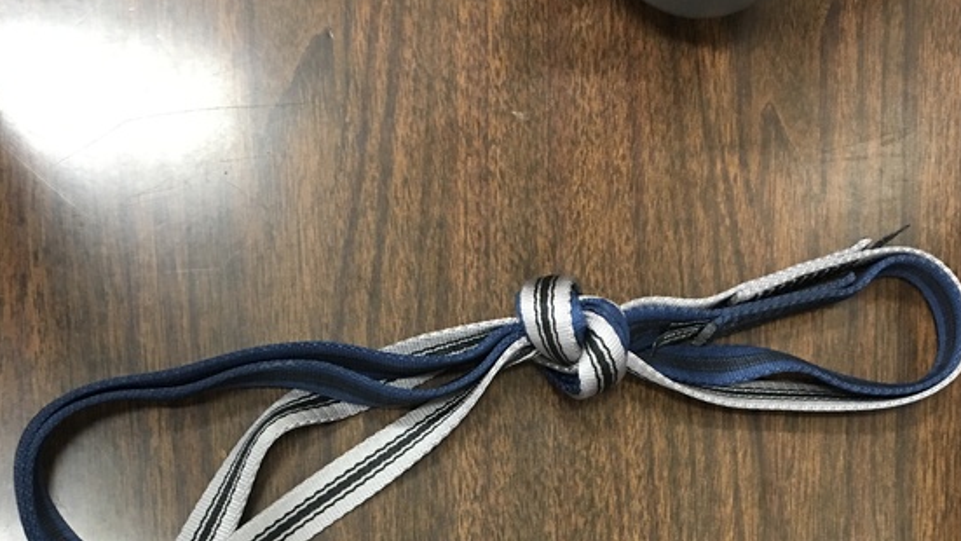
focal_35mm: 43
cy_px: 611
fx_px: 1096
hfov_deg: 47.4
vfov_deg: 25.5
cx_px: 480
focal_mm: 4.15
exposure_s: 1/15
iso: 80
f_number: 2.2
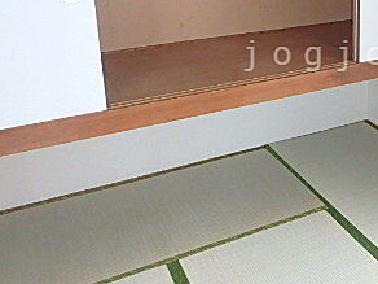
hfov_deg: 38.7
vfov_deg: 30.7
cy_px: 56
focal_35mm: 46
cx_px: 333
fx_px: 502
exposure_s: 1/30
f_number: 3.5
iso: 400
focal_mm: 3.7
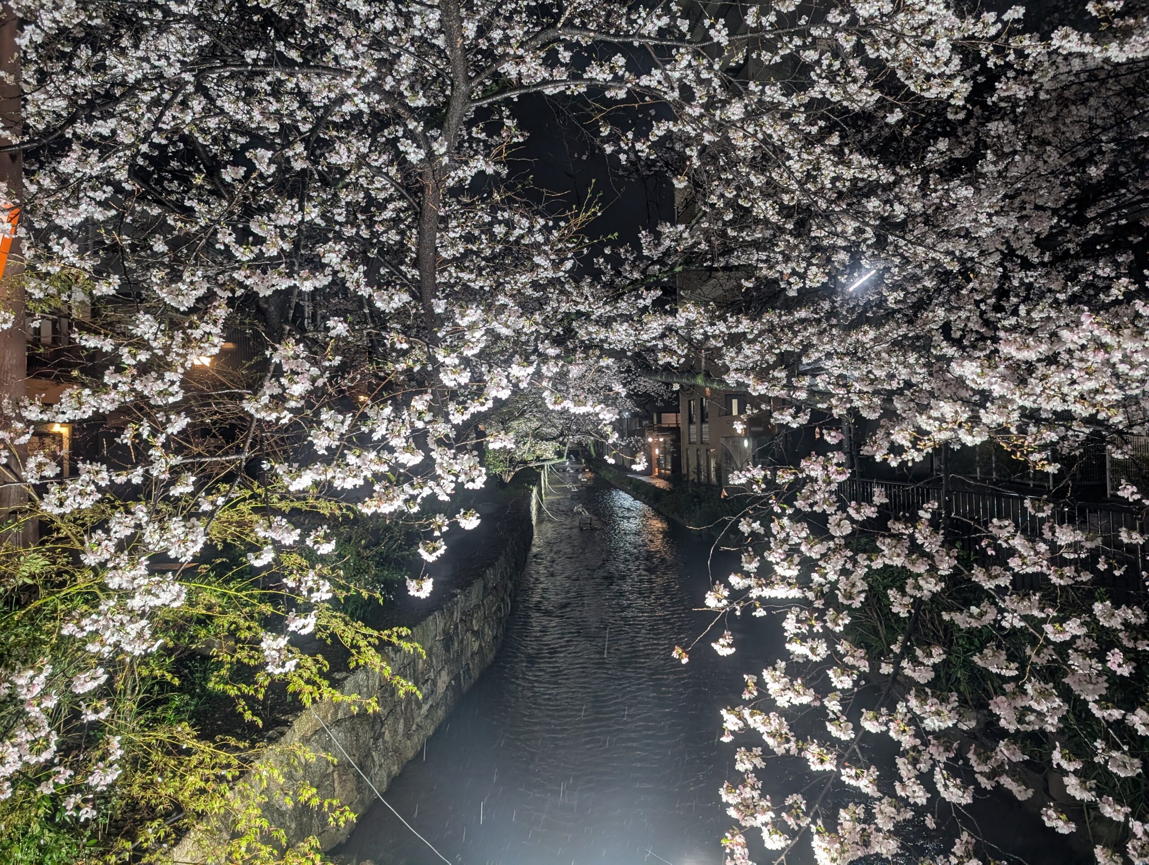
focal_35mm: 24
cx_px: 574
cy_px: 432
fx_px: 798
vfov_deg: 56.9
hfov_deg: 71.5
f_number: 1.68
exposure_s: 1/120
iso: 427
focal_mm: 6.9
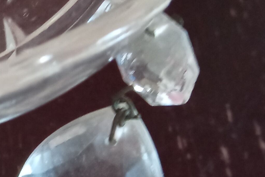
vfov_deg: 11.9
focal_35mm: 115
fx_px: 846
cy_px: 94
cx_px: -147
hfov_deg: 16.1
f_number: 2.2
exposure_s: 1/25
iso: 483
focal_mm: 3.79
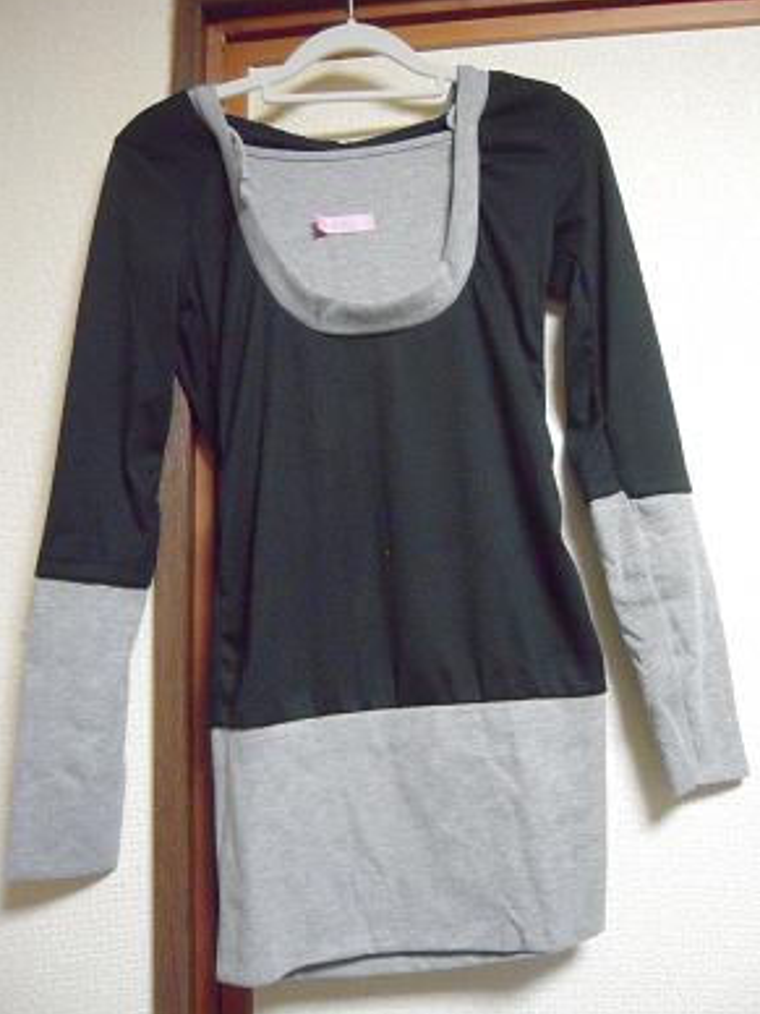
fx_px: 849
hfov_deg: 48.2
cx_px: 385
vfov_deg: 61.7
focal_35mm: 29
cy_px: 494
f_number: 2.7
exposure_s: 1/25
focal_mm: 5
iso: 1600
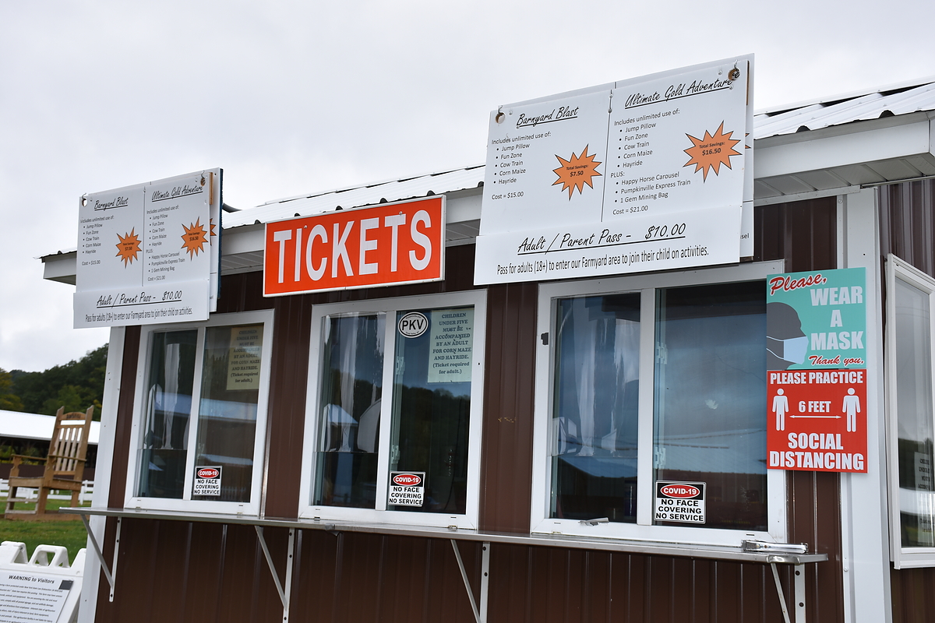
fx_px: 1169
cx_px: 468
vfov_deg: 29.9
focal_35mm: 45
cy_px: 312
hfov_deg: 43.6
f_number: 8
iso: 100
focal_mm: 30
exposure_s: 1/250
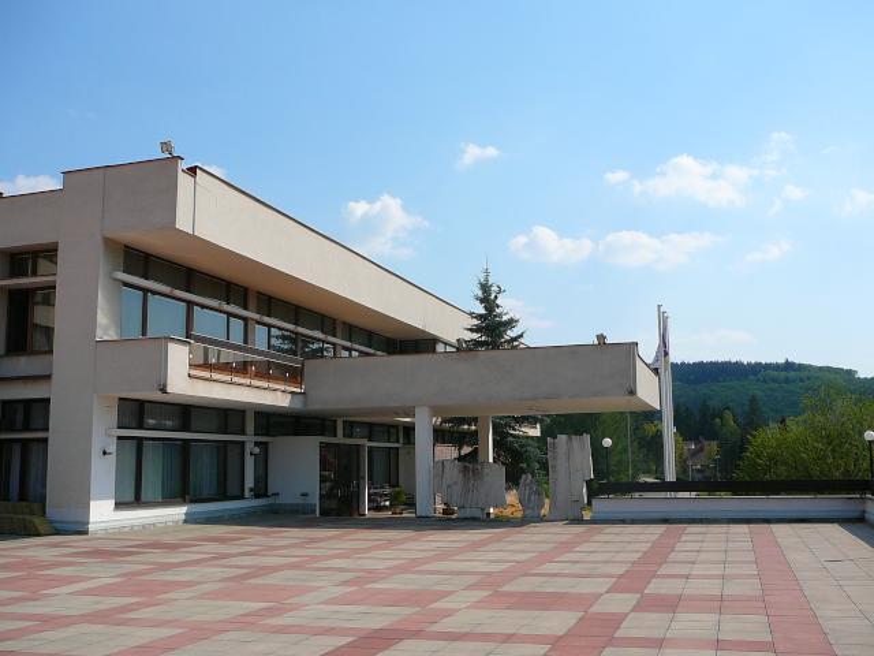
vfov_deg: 40.7
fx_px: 884
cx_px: 437
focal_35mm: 35
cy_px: 328
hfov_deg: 52.6
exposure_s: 1/640
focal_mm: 5.2
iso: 80
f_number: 5
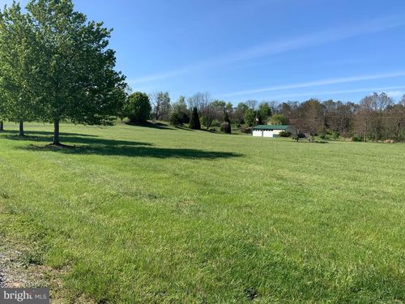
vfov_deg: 48.2
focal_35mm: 29
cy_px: 152
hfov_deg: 61.7
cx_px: 202
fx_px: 339
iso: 16
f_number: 1.8
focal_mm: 3
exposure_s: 1/1786
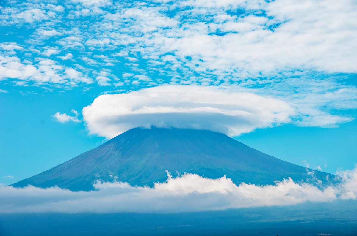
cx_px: 178
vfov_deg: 15.1
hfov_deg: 22.7
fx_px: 891
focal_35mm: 90
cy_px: 118
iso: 160
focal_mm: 60
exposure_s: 1/640
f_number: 8
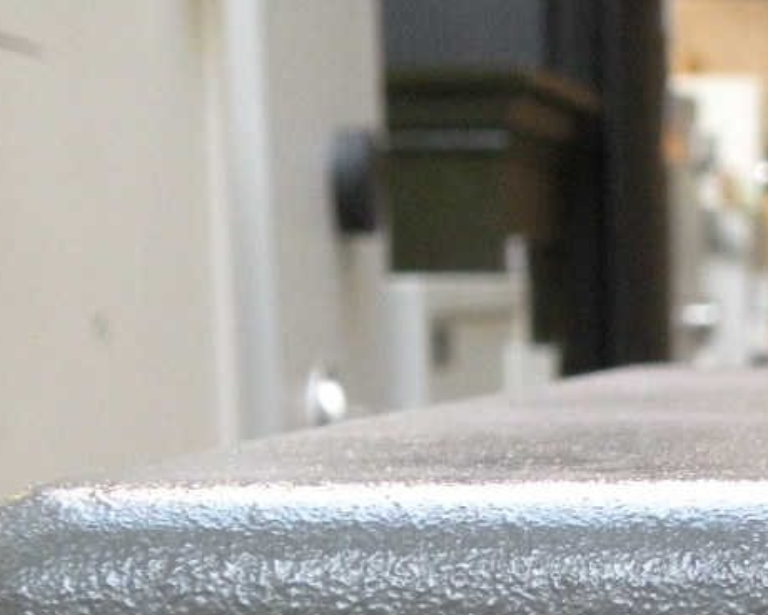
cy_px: 801
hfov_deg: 12.5
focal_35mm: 152
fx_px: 3455
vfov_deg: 10.0
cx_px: 750
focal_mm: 9.8
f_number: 3.5
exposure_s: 1/57.6
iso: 400
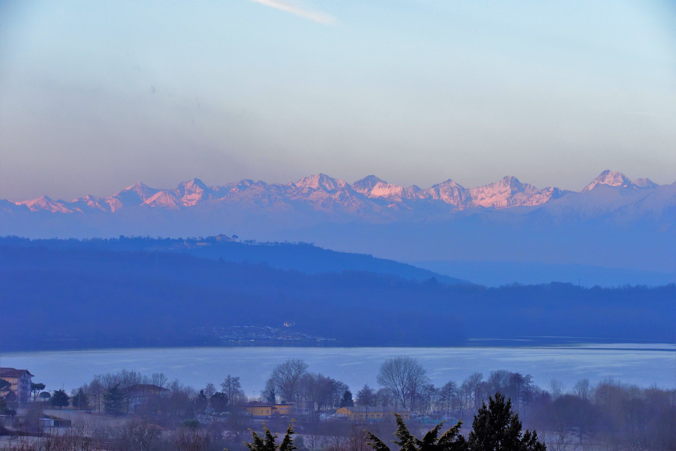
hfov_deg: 13.7
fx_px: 2817
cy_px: 226
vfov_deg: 9.2
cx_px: 338
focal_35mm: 150
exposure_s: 1/1000
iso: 3200
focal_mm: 150
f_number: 8
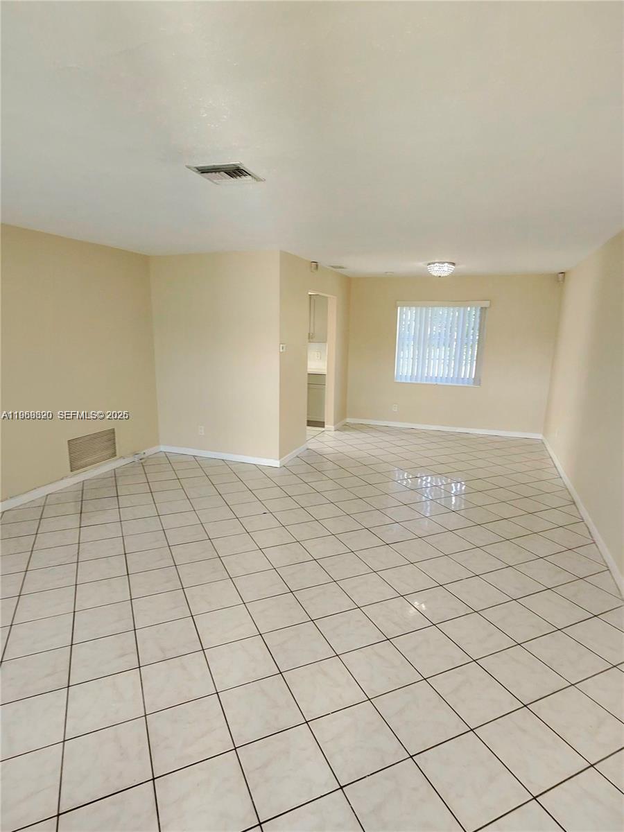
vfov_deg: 106.2
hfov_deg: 89.9
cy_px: 416
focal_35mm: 13
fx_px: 312
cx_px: 312
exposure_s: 1/59.9
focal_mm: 2.24
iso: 321
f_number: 2.2
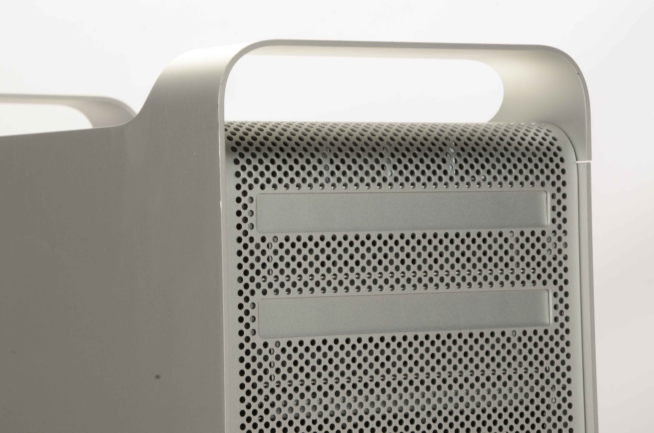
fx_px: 2855
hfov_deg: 13.1
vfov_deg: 8.7
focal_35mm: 158
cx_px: 327
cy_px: 216
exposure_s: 1/160
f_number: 18
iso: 200
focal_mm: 105
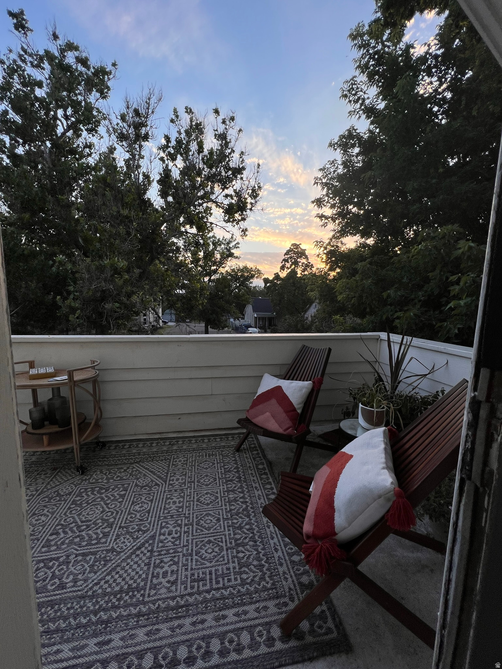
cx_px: 251
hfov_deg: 89.9
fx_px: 251
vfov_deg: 106.2
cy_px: 334
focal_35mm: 13
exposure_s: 1/354
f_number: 1.8
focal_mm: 1.57
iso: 32
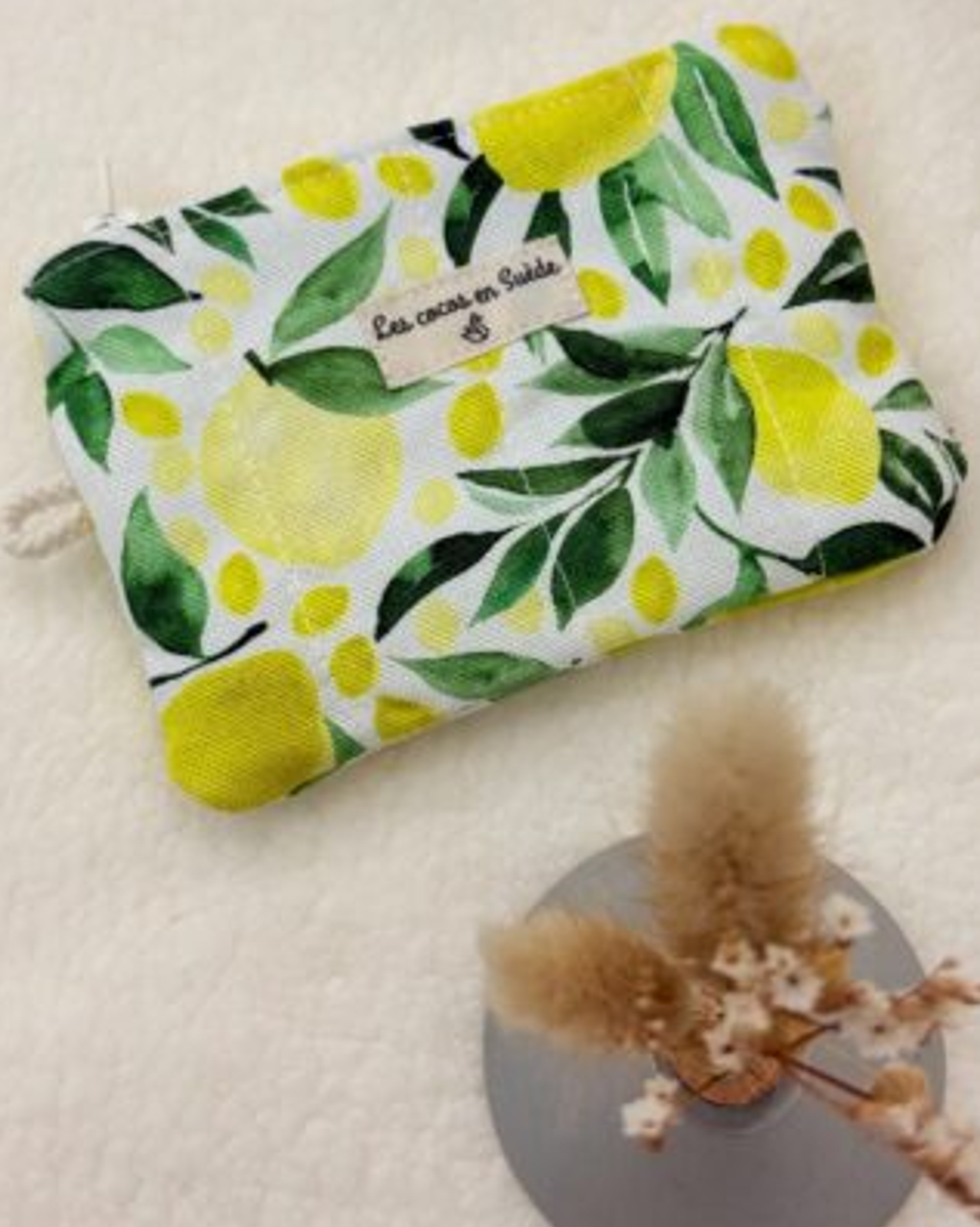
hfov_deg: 29.7
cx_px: 485
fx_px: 1851
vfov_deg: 36.7
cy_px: 609
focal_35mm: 51
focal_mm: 6.76
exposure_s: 1/60
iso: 100
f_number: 1.78
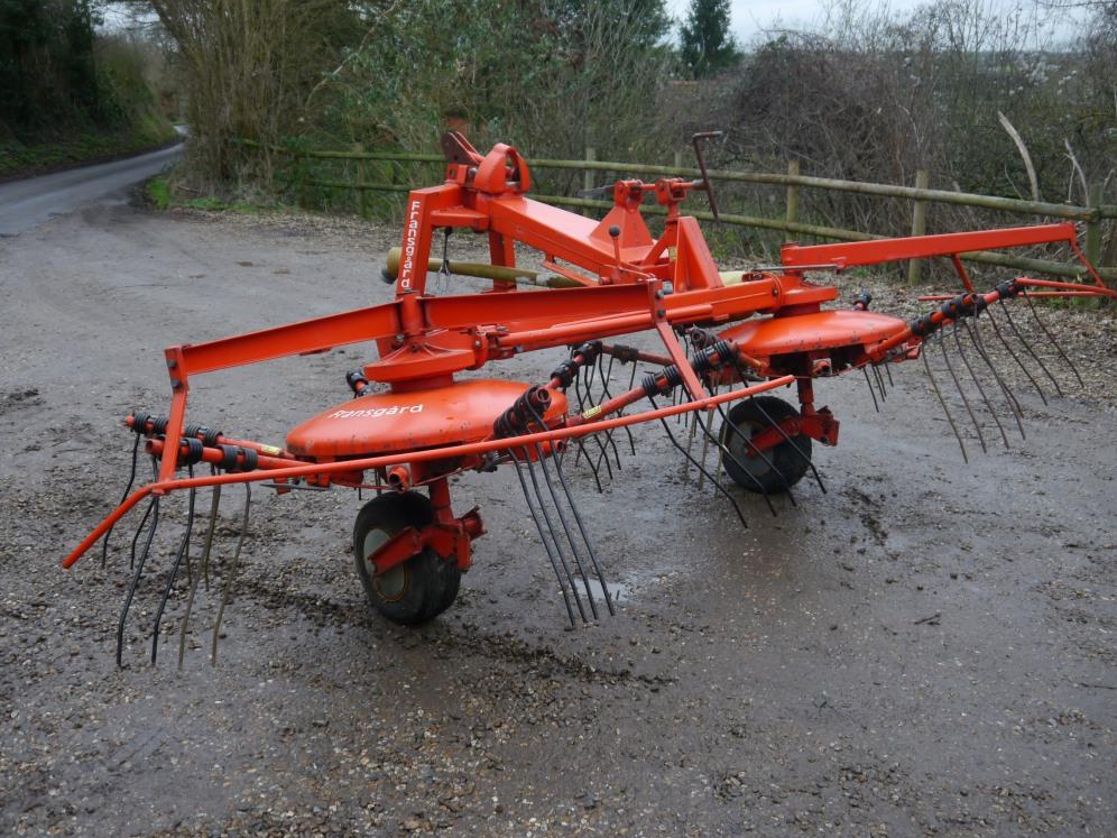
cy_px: 430
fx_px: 1194
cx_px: 565
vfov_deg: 38.7
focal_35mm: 37
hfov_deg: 50.1
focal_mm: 18
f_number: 4
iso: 160
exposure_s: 1/100
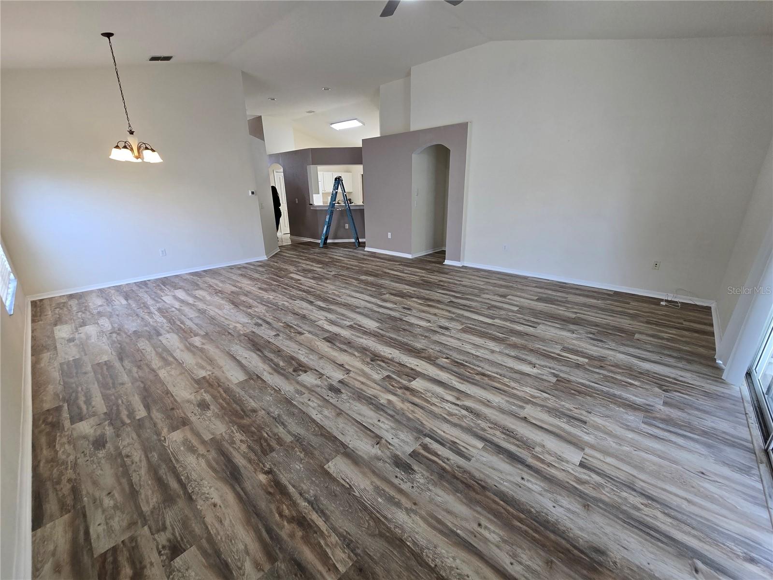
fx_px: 290
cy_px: 290
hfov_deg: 106.2
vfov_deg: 89.9
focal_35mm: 13
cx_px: 386
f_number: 2.2
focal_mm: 2.2
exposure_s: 1/60
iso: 160
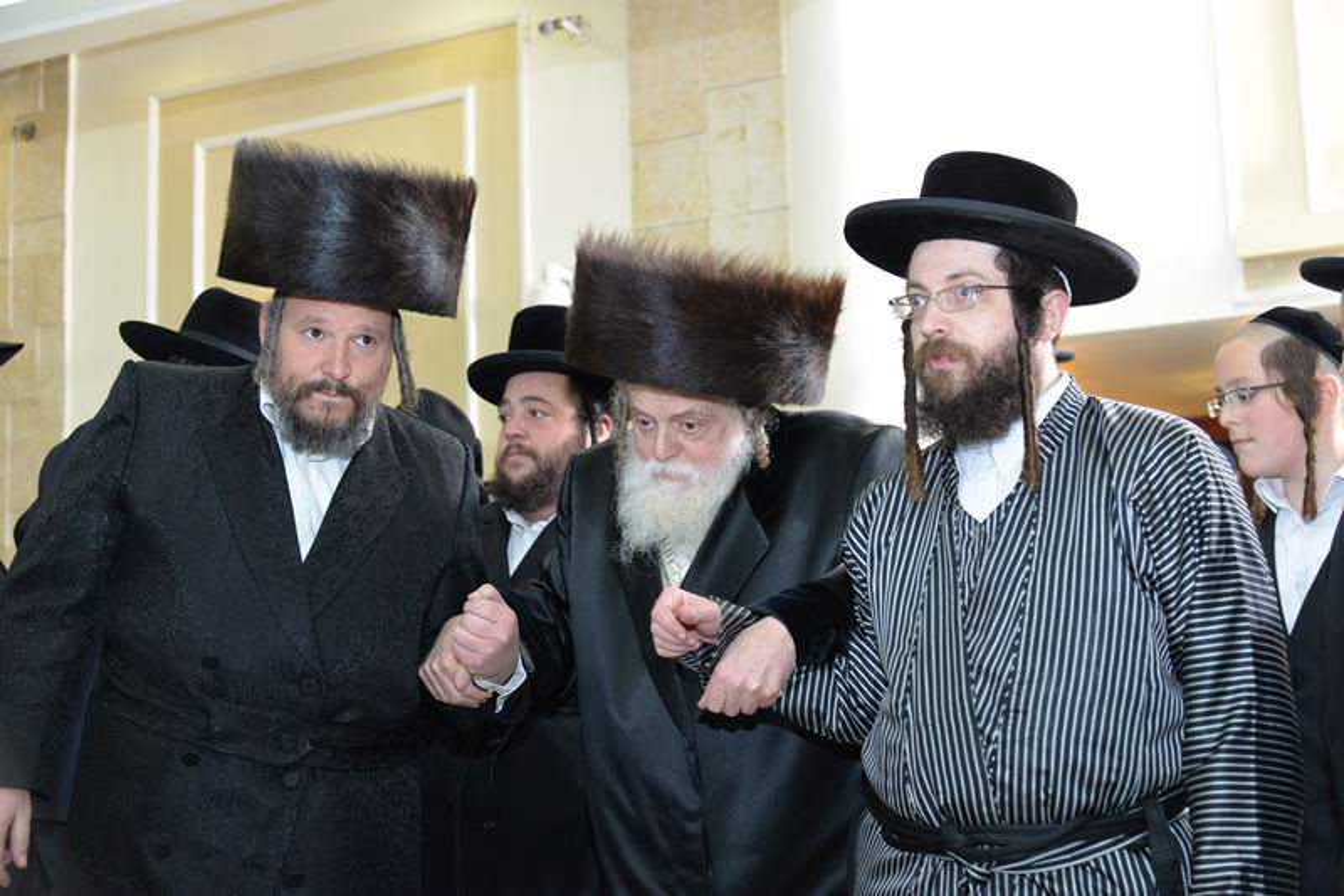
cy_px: 448
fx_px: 1941
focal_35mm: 52
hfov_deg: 38.2
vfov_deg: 26.0
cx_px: 672
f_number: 4.5
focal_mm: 52
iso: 1000
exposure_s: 1/160
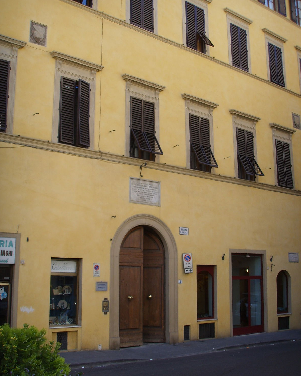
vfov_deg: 44.8
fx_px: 457
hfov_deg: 36.5
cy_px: 192
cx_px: 150
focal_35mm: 41
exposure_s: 1/180
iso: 50
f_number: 3.5
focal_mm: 6.6
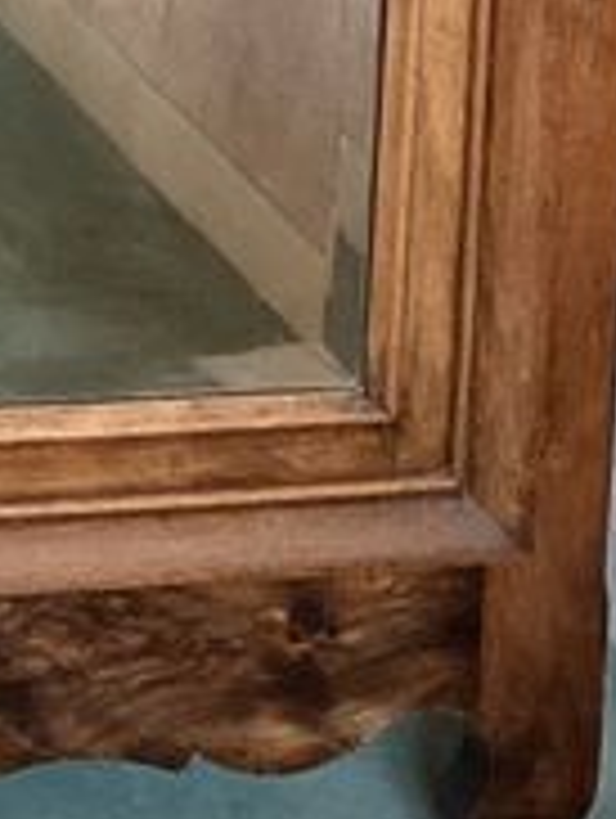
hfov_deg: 8.3
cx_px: -620
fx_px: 4024
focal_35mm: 170
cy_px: -1143
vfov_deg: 10.1
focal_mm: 3.3
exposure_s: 1/60
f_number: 2.4
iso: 160
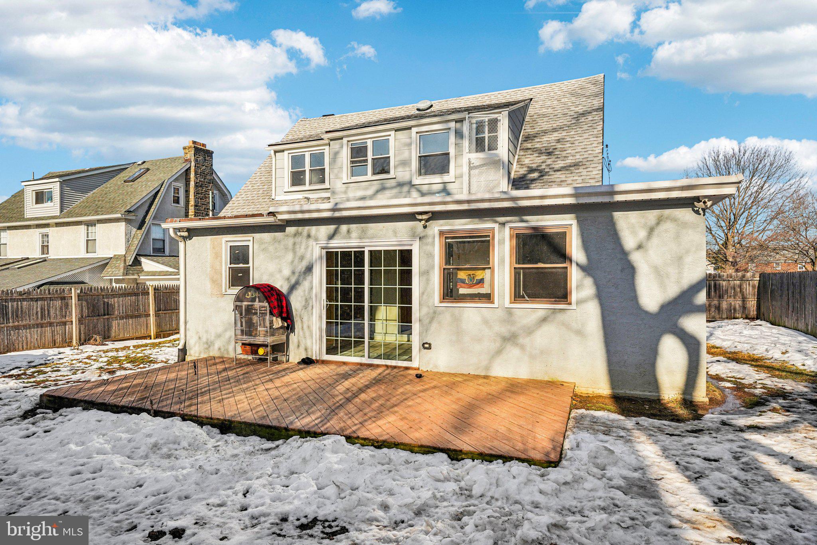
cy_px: 272
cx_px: 408
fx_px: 470
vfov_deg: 60.2
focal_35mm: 21
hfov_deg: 82.0
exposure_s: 1/2000
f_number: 8
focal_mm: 20.7
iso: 500
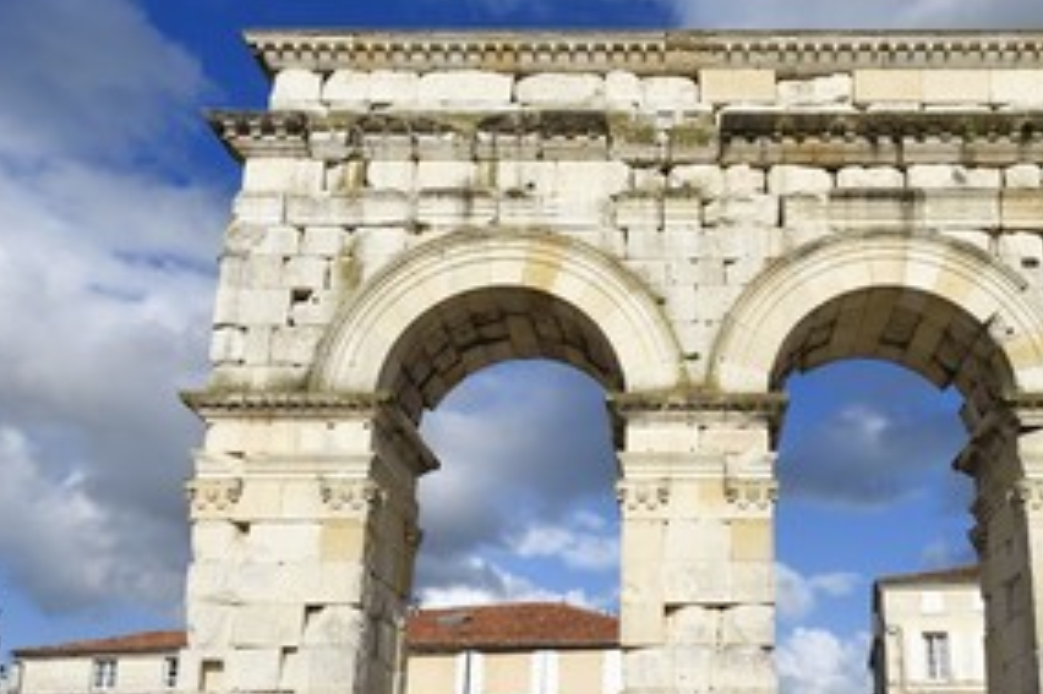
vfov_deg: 30.9
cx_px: 696
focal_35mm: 43
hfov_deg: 44.8
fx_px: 1245
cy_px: 455
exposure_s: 1/1000
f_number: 9
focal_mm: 29
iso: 200
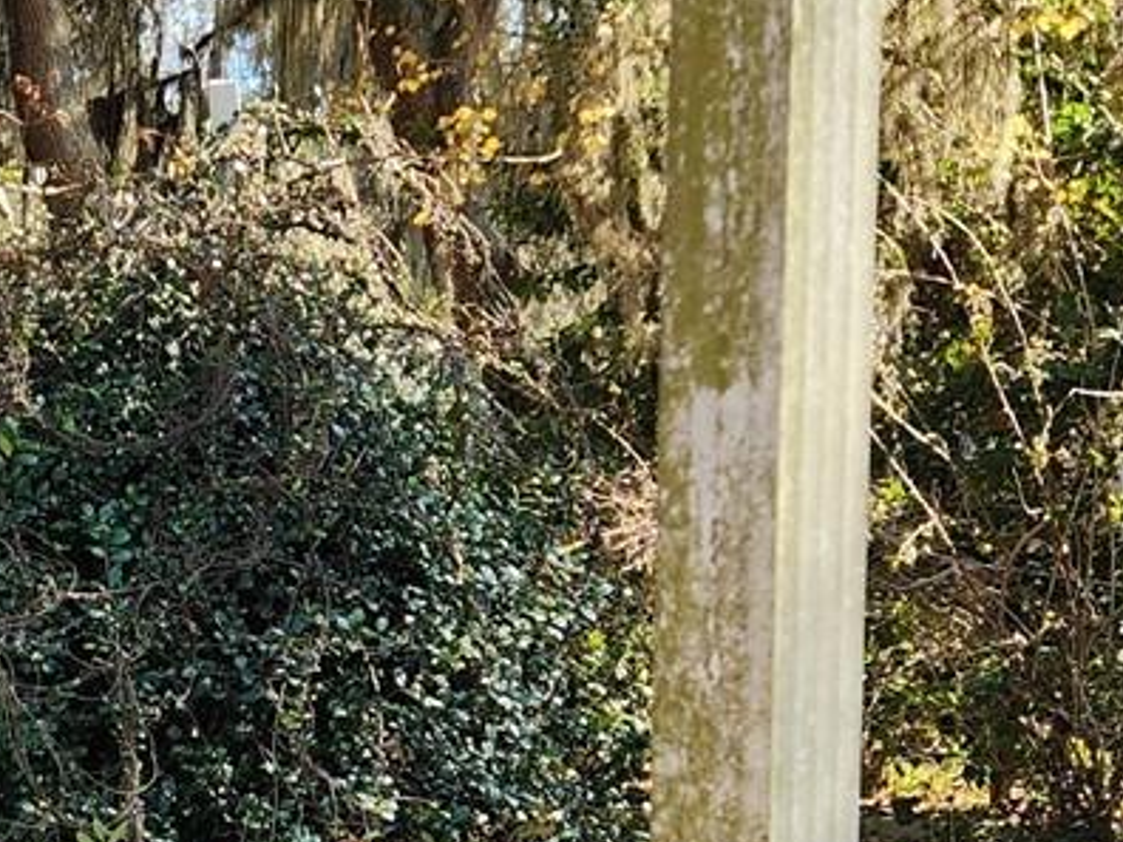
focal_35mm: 93
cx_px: -454
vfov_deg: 15.5
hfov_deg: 19.0
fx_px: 3017
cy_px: 907
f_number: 1.8
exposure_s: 1/292
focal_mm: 5.4
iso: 20
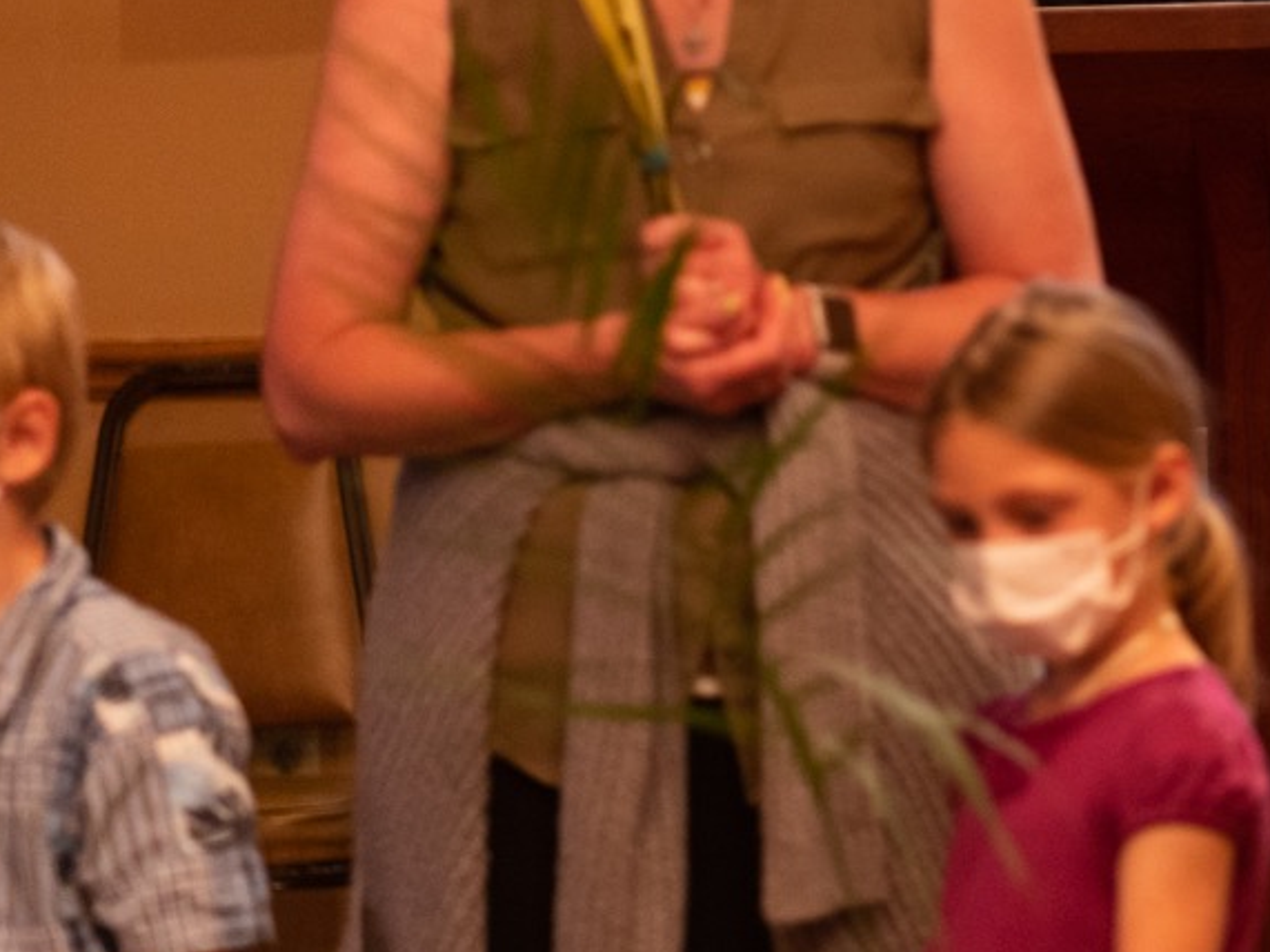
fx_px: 10087
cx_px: 1724
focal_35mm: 275
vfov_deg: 5.4
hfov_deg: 7.1
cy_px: 13
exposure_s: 1/100
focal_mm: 85
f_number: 1.8
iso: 1250
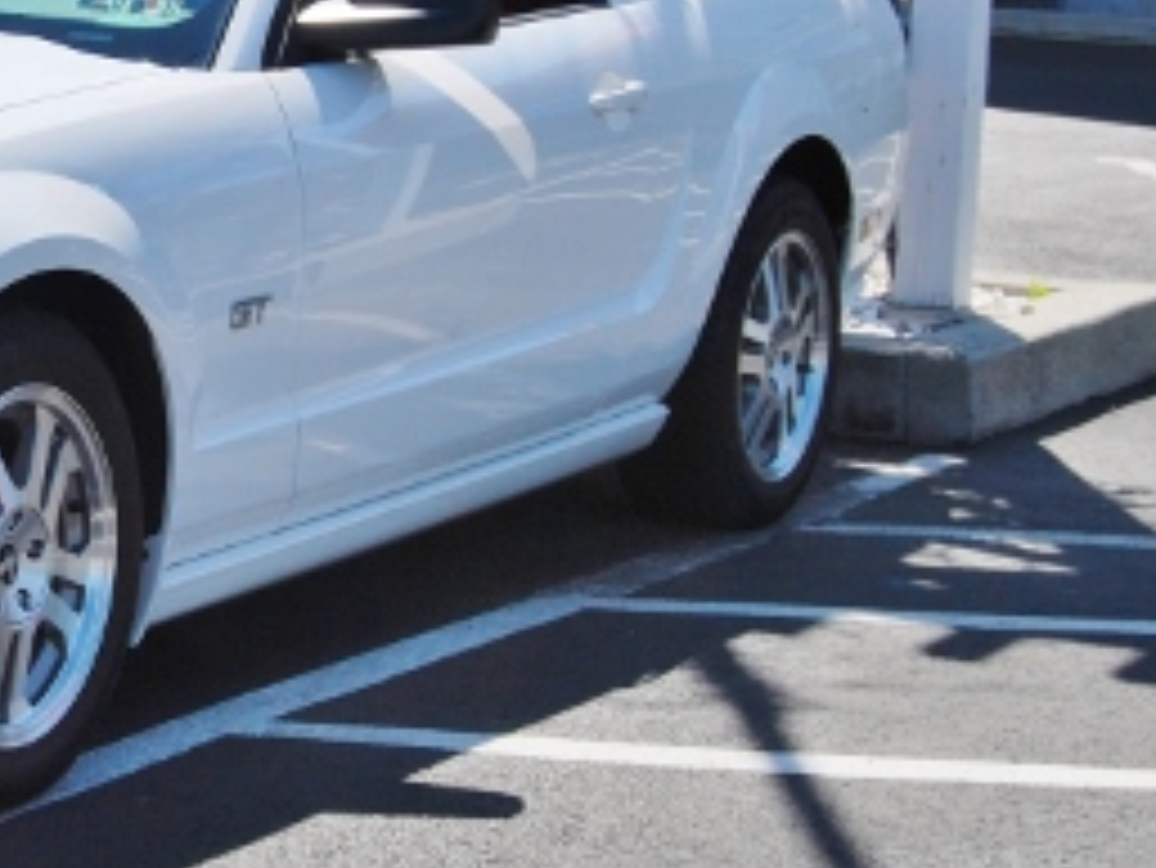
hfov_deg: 16.6
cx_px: -130
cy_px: 162
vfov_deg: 12.8
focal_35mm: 115
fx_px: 3842
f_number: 10
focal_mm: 32
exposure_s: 1/400
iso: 200
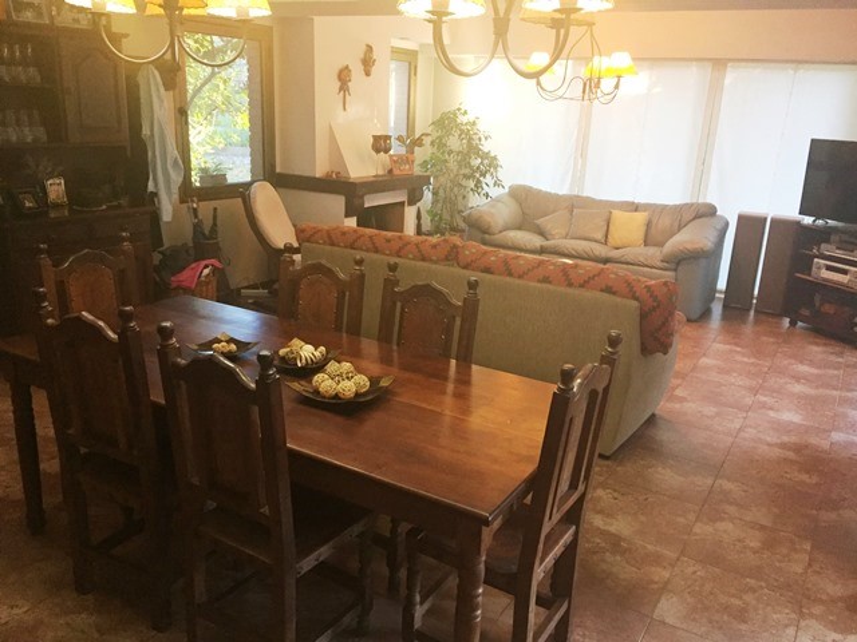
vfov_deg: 48.2
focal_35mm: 29
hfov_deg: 61.7
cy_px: 321
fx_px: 718
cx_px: 428
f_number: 2.2
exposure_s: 1/33
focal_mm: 4.15
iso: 250
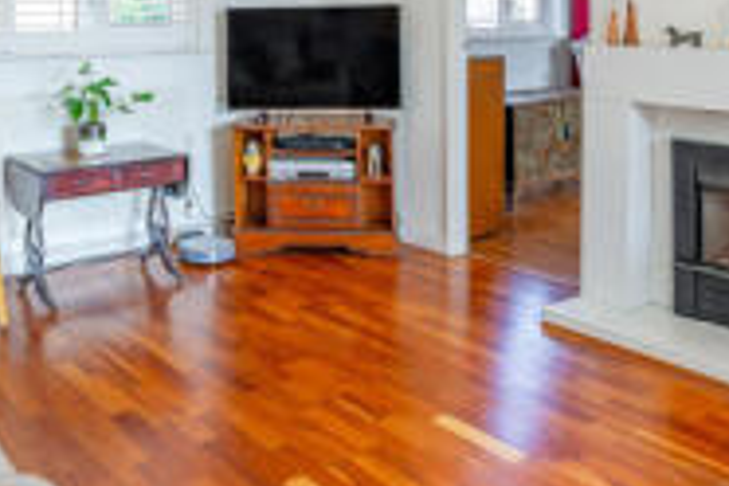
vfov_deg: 30.6
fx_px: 830
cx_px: 290
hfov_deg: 47.1
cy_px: 18
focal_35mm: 41
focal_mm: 16
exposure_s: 1/8
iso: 100
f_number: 10
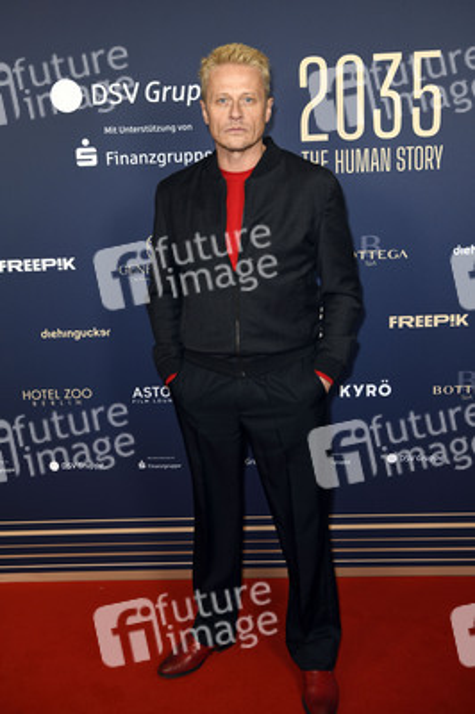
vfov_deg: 53.2
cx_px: 238
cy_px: 357
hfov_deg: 36.8
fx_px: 714
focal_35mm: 36
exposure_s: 1/320
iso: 640
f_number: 5
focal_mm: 36
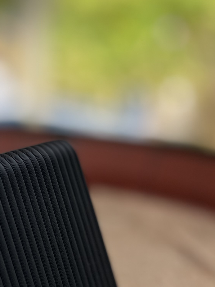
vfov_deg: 27.0
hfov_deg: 20.2
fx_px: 580
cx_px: -9
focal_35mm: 70
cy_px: 250
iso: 50
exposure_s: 1/831
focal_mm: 4.2
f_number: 1.6
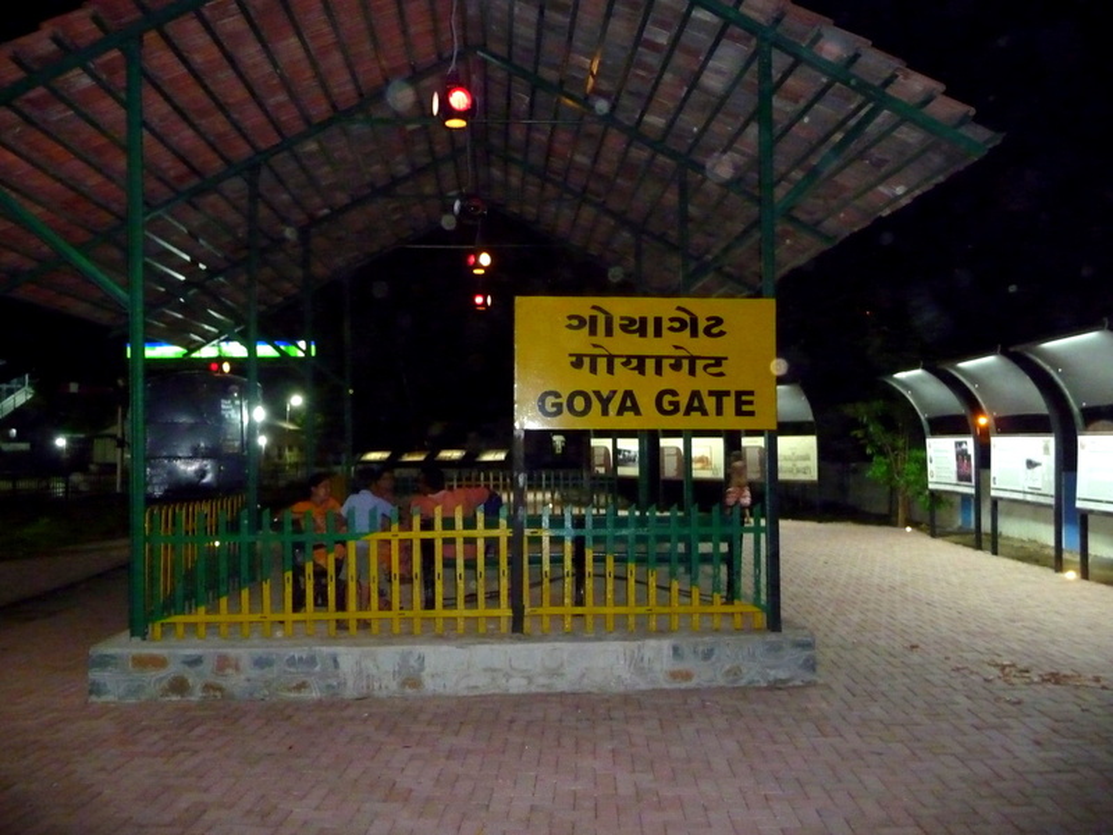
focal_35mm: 28
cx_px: 556
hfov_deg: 63.4
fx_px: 900
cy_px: 418
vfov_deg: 49.7
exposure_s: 1/8
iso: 800
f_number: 3.3
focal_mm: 4.7
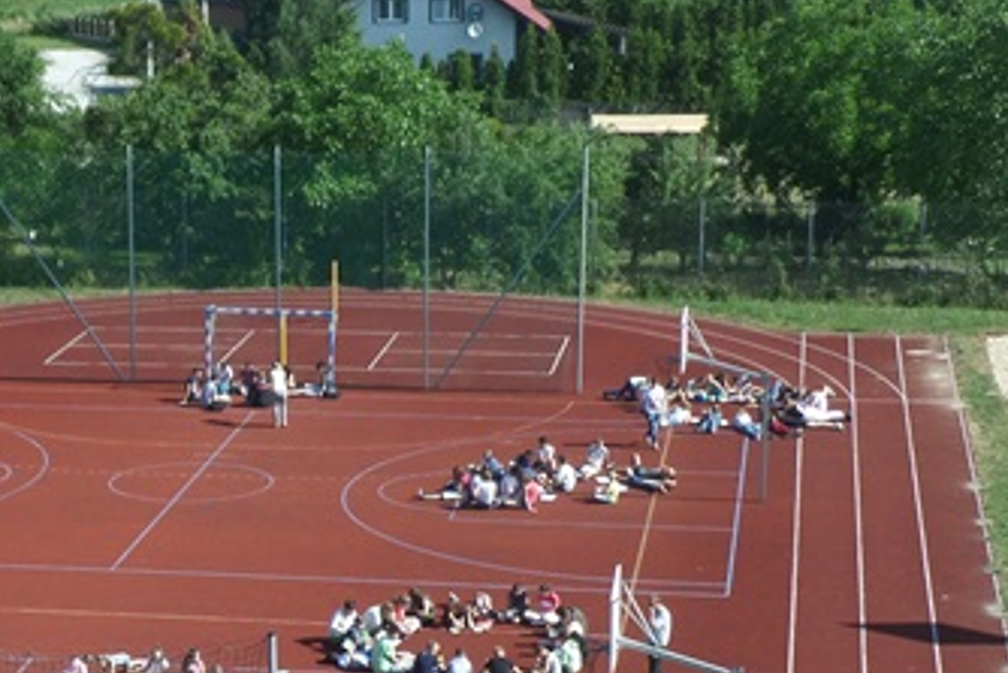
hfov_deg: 19.6
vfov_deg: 13.2
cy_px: 729
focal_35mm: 102
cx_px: 100
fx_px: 2857
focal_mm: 7.5
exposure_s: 1/750
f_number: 3.2
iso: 100
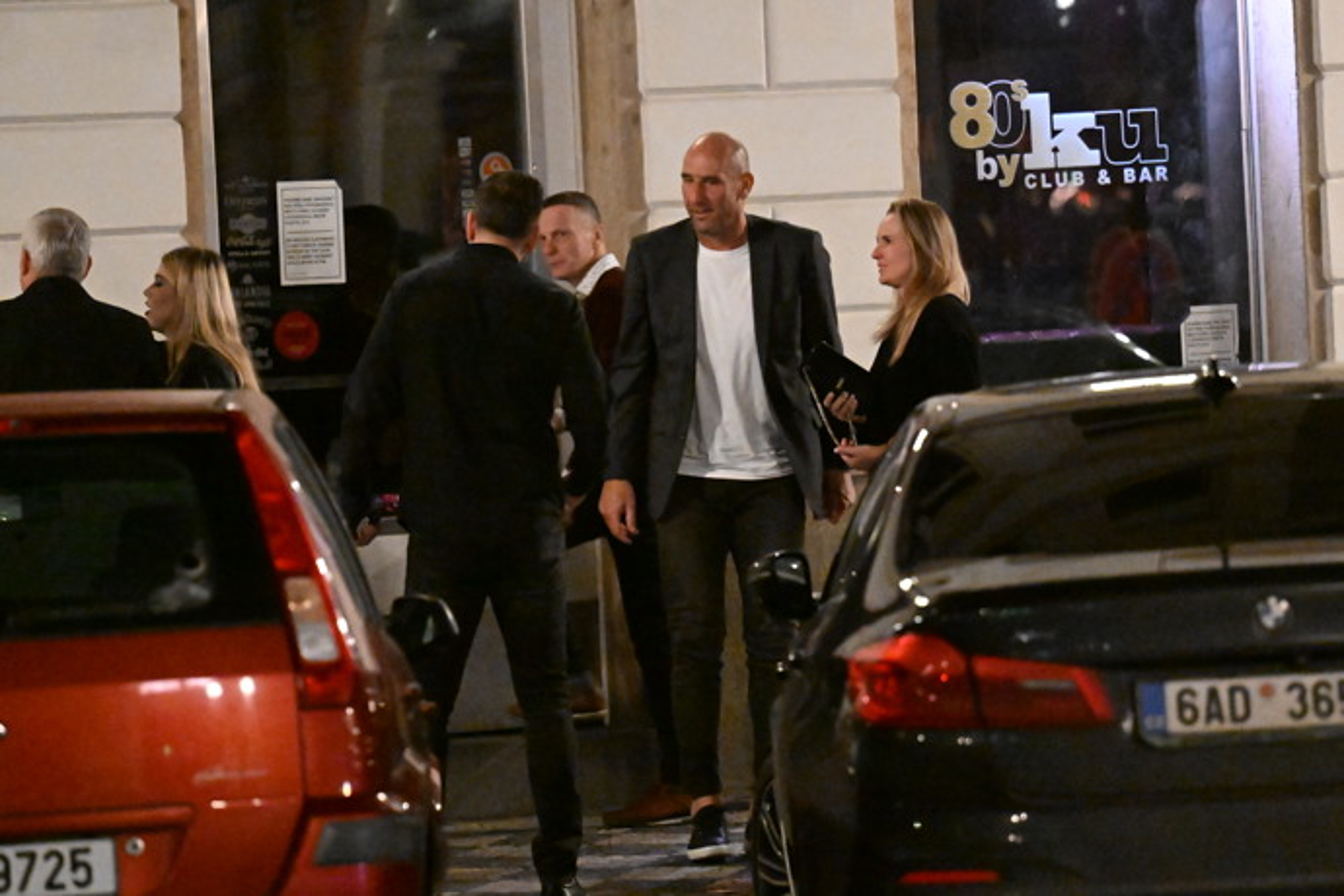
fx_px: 8101
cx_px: 672
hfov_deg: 9.5
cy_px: 448
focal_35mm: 217
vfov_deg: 6.3
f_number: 2.8
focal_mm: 145
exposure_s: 1/125
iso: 25600
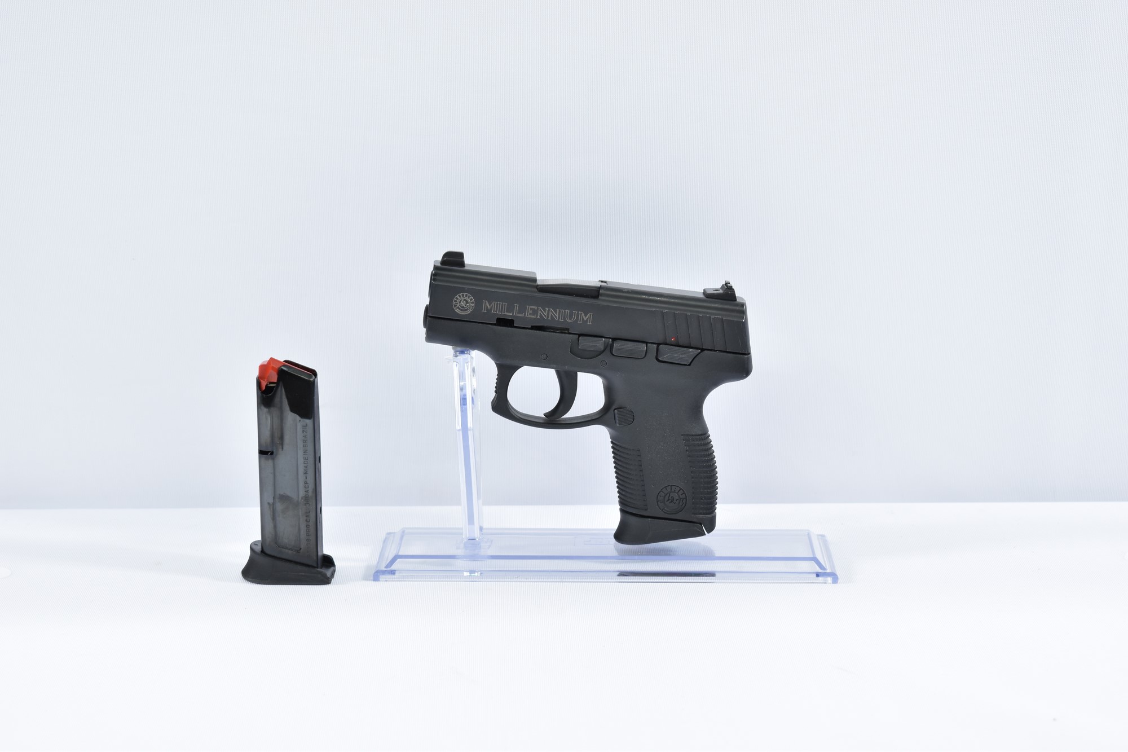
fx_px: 2350
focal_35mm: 75
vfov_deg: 18.2
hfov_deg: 27.0
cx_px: 564
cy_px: 376
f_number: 5.6
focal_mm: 50
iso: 640
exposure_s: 1/20
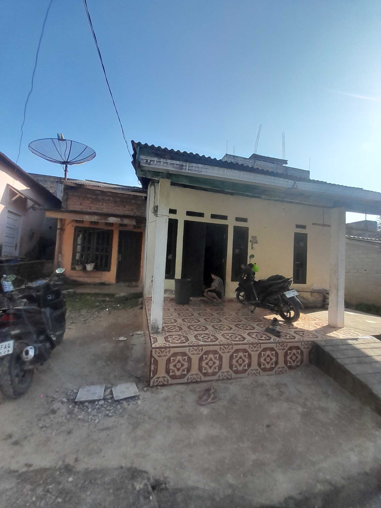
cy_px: 254
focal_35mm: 13
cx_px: 190
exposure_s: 1/1250
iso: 40
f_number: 2.2
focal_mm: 1.13
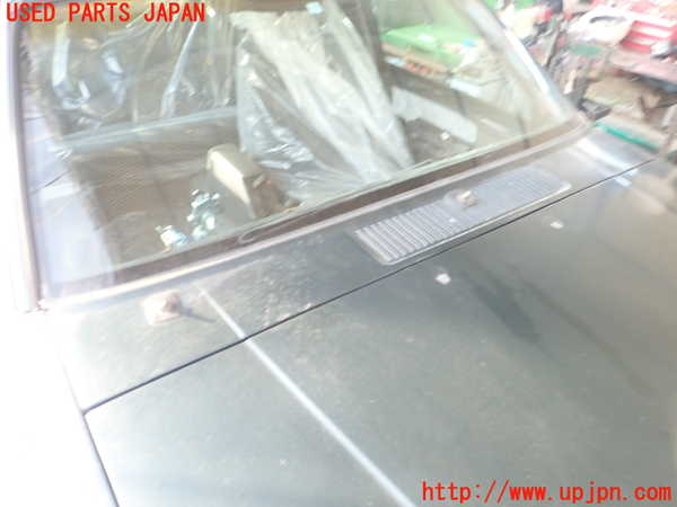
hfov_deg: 69.4
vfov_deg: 54.9
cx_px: 338
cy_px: 254
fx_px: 489
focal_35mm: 25
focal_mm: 4.5
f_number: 2
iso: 320
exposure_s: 1/30
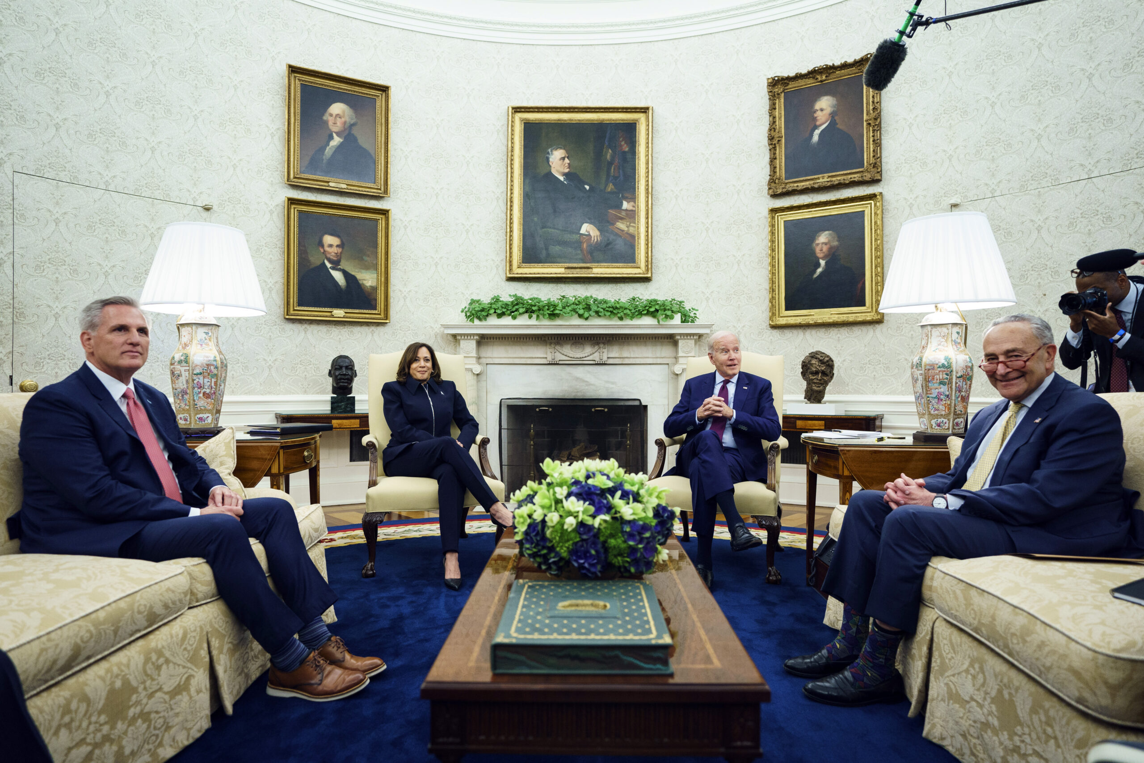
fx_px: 636
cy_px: 382
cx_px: 572
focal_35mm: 20
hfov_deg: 84.0
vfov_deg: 61.9
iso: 2000
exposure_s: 1/250
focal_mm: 20
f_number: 2.8
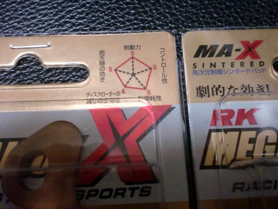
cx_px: 139
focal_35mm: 35
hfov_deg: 52.6
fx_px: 281
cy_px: 104
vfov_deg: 40.7
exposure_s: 1/30
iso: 400
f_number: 3.1
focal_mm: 6.3
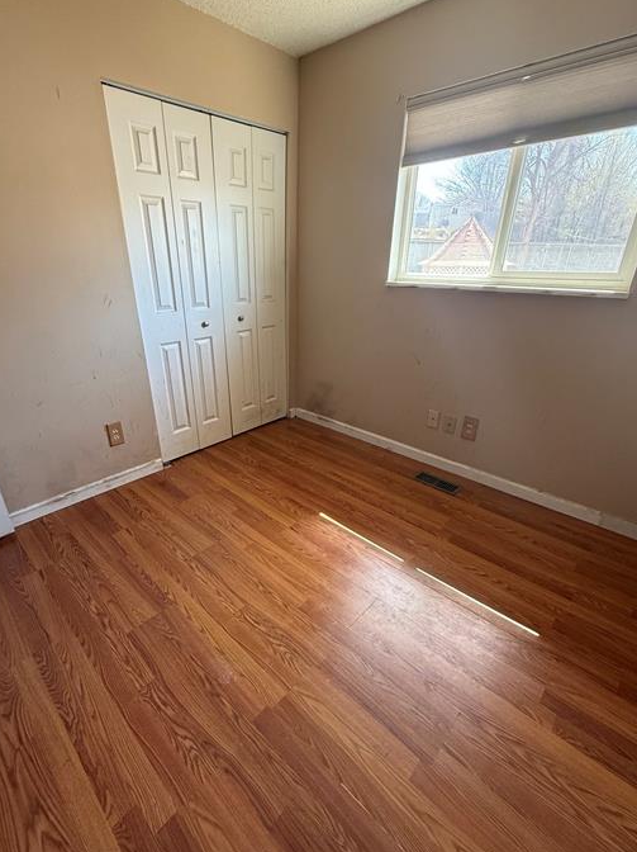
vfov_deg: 94.5
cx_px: 292
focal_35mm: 16
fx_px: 393
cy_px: 440
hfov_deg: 77.9
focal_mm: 2.22
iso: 250
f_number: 2.2
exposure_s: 1/99
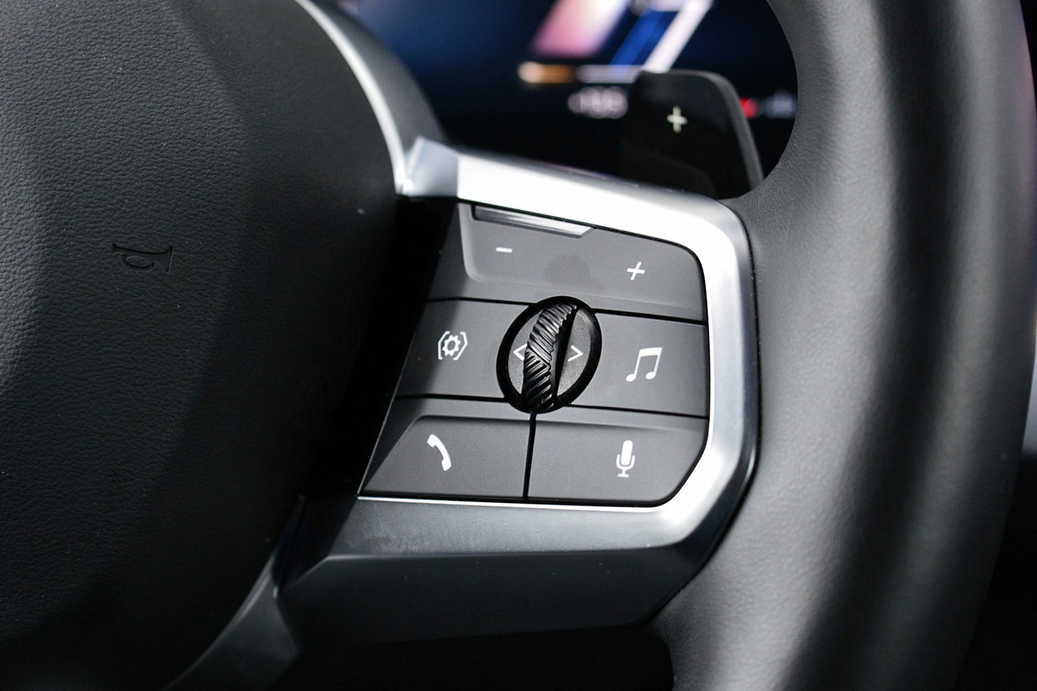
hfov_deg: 27.0
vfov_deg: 18.2
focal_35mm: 75
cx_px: 518
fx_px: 2160
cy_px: 346
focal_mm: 50
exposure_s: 1/25
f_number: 5.6
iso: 800
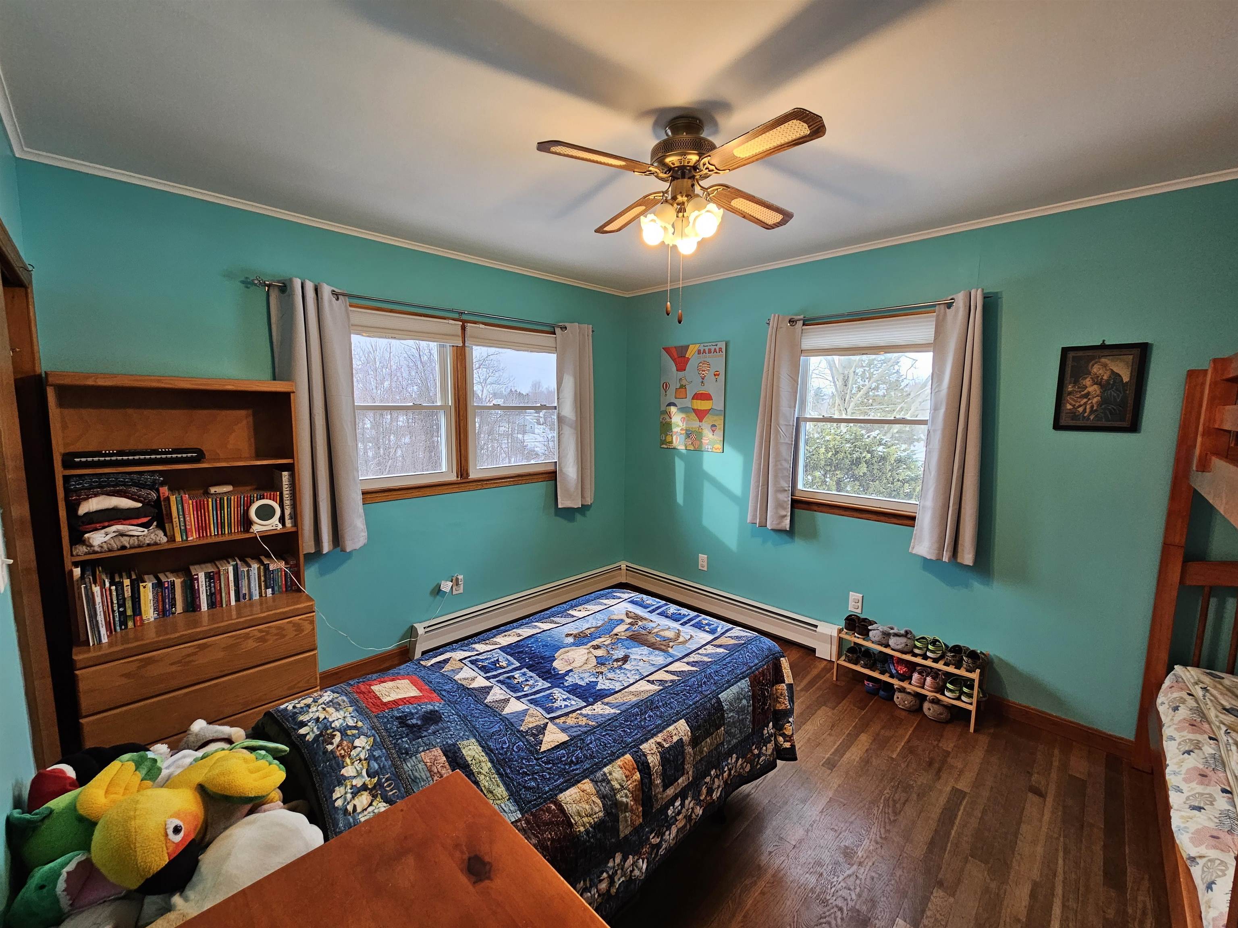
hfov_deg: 106.2
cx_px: 619
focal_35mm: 13
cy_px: 464
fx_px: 465
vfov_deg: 89.9
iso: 160
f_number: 2.2
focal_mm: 2.2
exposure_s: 1/60
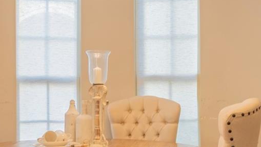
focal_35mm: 59
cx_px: 103
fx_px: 408
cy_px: 85
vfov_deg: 20.4
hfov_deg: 35.3
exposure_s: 1/25
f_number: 11
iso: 320
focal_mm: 14
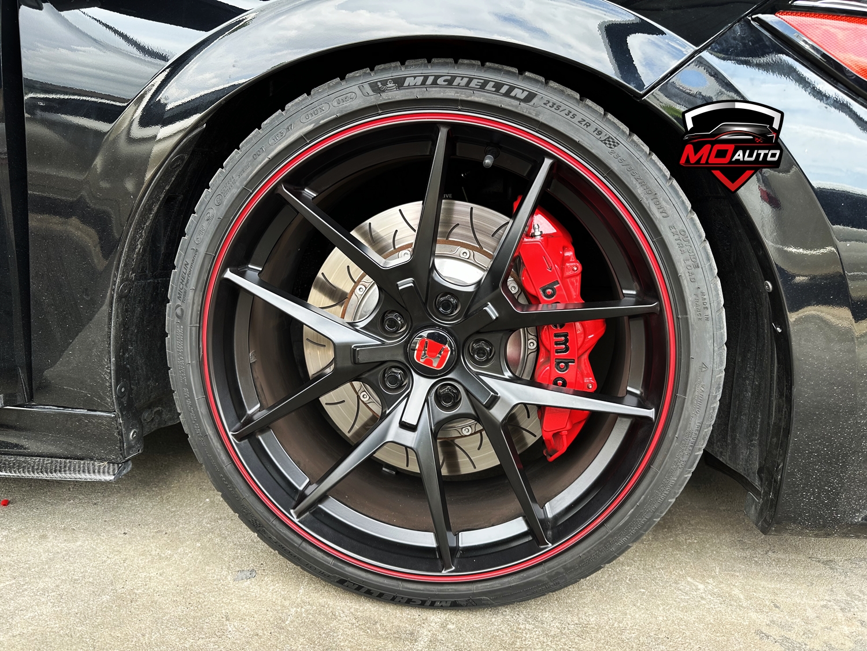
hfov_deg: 71.6
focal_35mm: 24
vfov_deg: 56.8
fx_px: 601
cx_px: 434
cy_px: 326
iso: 64
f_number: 1.78
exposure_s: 1/133
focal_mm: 6.86
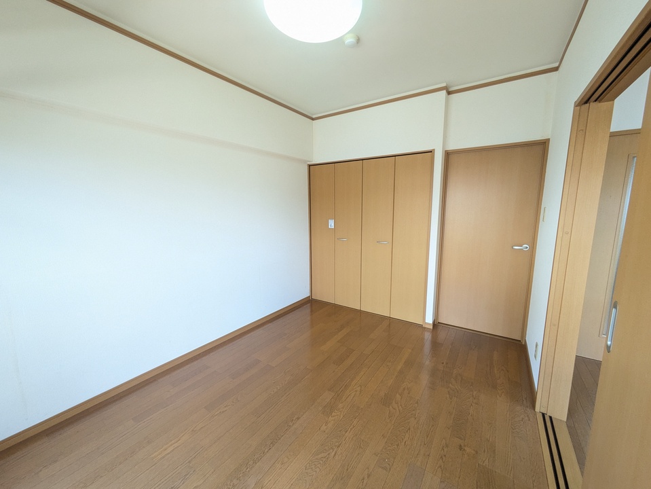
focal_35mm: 14
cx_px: 326
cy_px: 244
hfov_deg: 102.0
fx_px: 263
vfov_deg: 85.7
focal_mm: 1.83
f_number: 2.2
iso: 112
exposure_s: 1/60
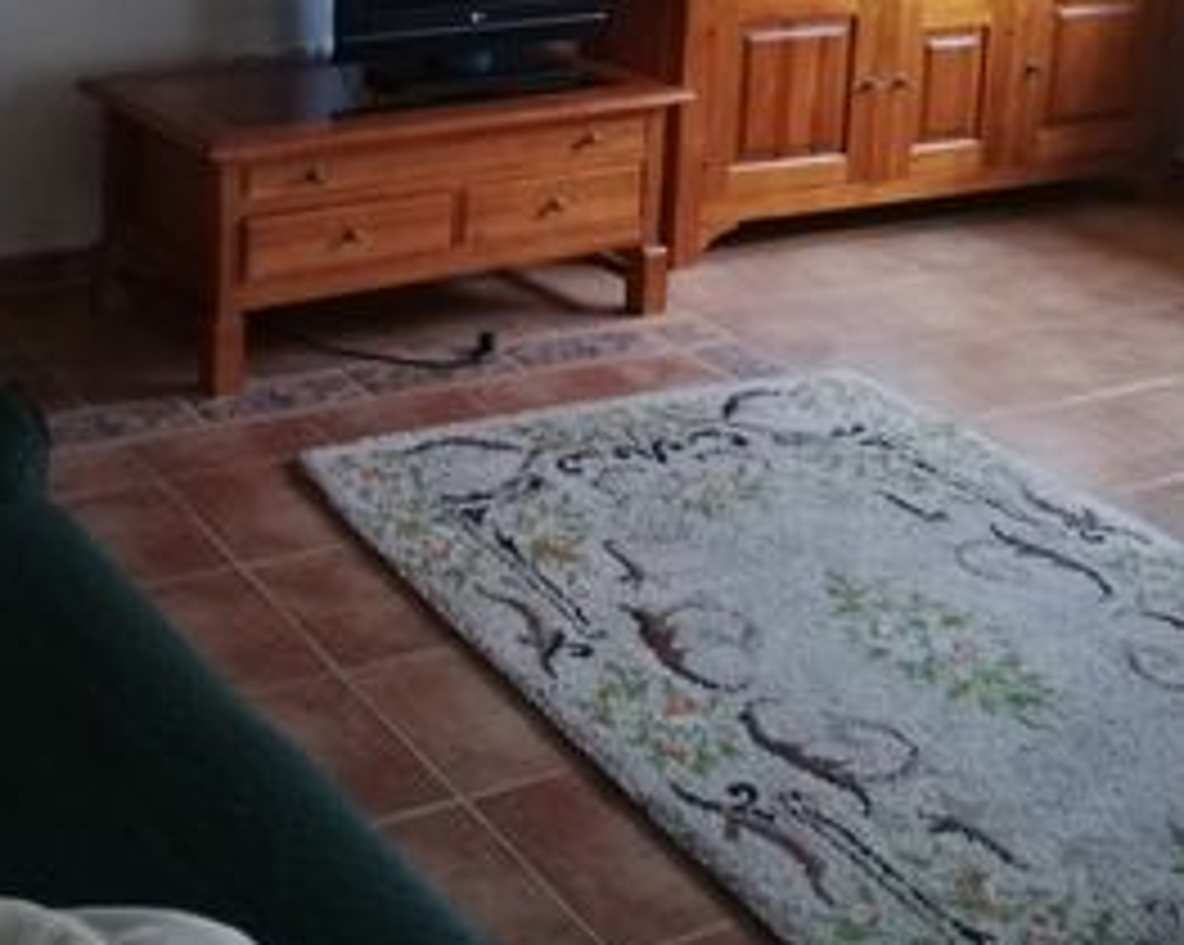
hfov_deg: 32.1
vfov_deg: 25.2
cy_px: 40
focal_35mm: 58
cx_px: 360
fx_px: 2031
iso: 640
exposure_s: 1/16.7
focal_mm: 3.81
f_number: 2.2
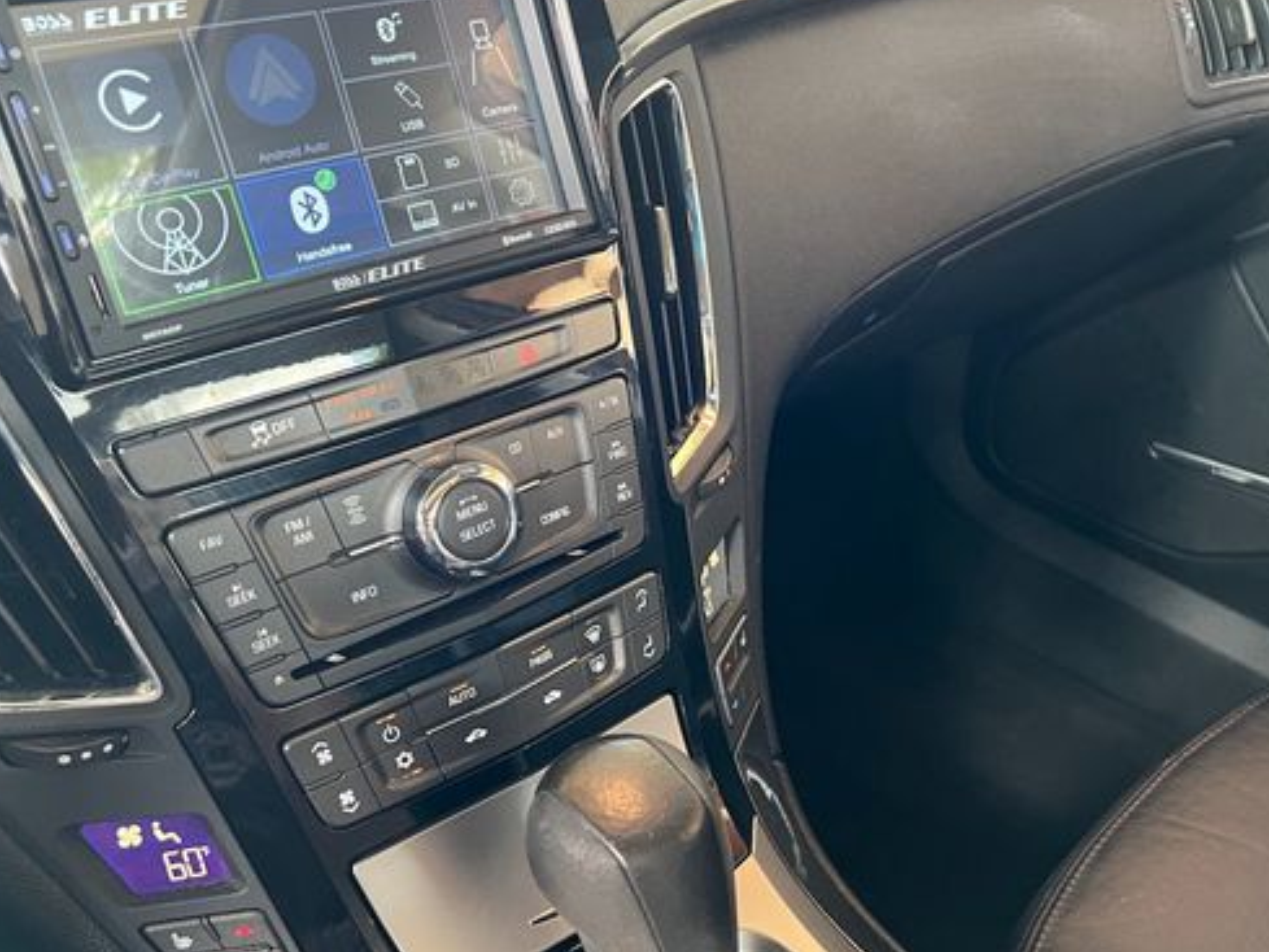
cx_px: 706
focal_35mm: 34
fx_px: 1247
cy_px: 459
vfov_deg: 41.8
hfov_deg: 53.8
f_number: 1.5
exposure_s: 1/60
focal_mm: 5.7
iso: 320
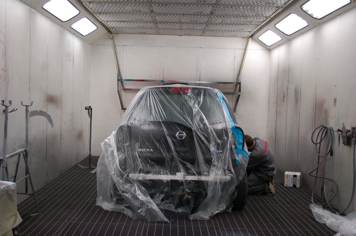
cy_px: 118
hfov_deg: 49.6
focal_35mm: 39
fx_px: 385
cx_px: 178
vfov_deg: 34.1
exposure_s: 1/60
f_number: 4.5
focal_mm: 26
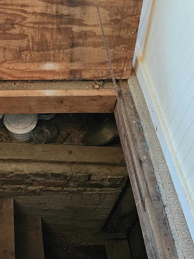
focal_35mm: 54
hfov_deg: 25.3
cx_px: -12
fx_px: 404
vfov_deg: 34.8
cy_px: 67
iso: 800
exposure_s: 1/60
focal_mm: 5.4
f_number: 1.8
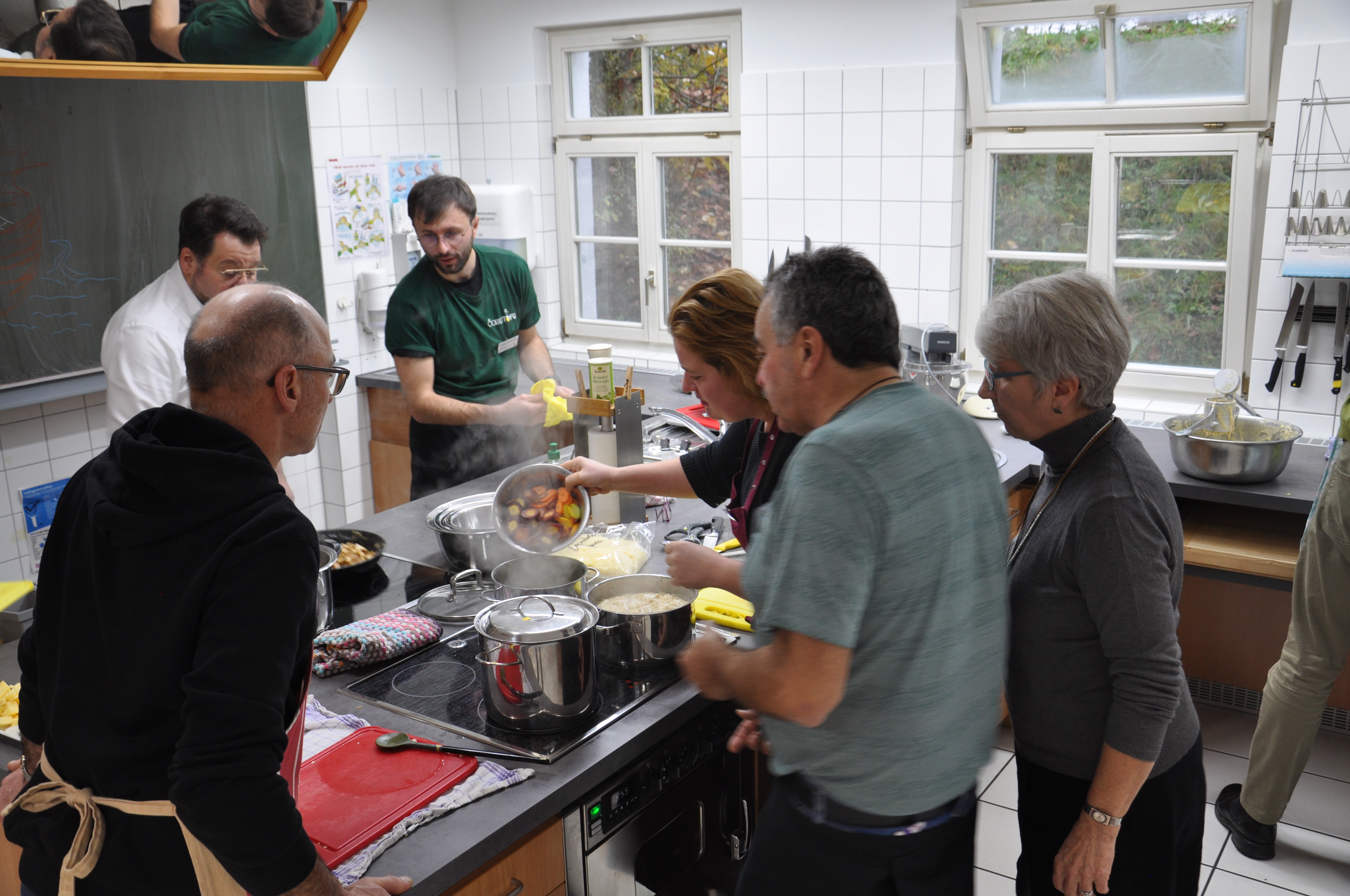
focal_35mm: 33
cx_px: 675
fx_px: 1236
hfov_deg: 57.3
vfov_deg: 39.9
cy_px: 448
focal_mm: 22
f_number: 5
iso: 400
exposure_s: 1/25
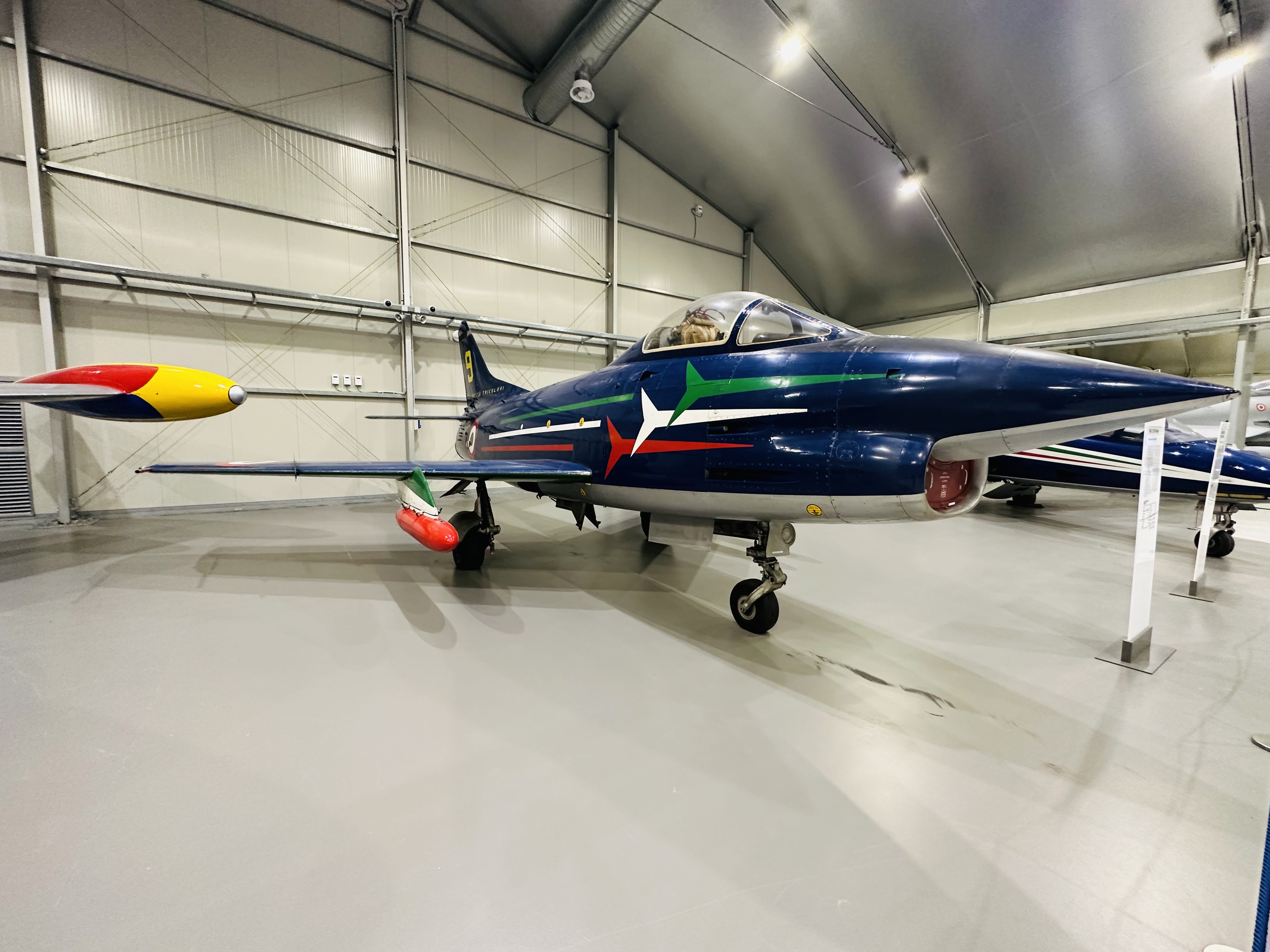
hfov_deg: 102.1
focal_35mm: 14
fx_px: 514
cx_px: 635
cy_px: 476
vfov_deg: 85.7
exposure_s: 1/50
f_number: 2.2
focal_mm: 2.22
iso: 320
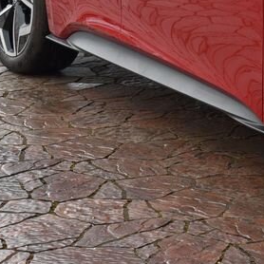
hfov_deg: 9.8
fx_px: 1484
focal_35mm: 172
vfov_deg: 10.1
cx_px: 428
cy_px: -18
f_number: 5.6
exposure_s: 1/125
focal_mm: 55
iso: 500
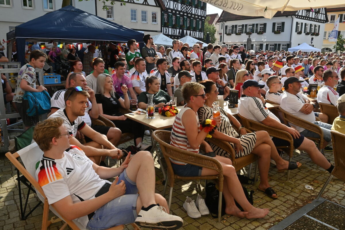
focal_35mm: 29
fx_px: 278
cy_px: 115
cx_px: 172
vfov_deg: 44.9
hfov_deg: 63.7
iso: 640
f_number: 22
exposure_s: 1/80
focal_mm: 29
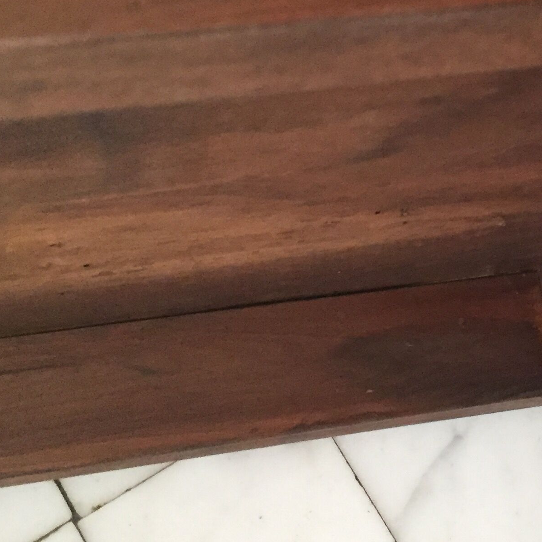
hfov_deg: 23.7
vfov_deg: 24.3
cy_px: 111
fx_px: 1240
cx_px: 527
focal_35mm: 70
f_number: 2.2
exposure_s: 1/25
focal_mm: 4.15
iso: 250
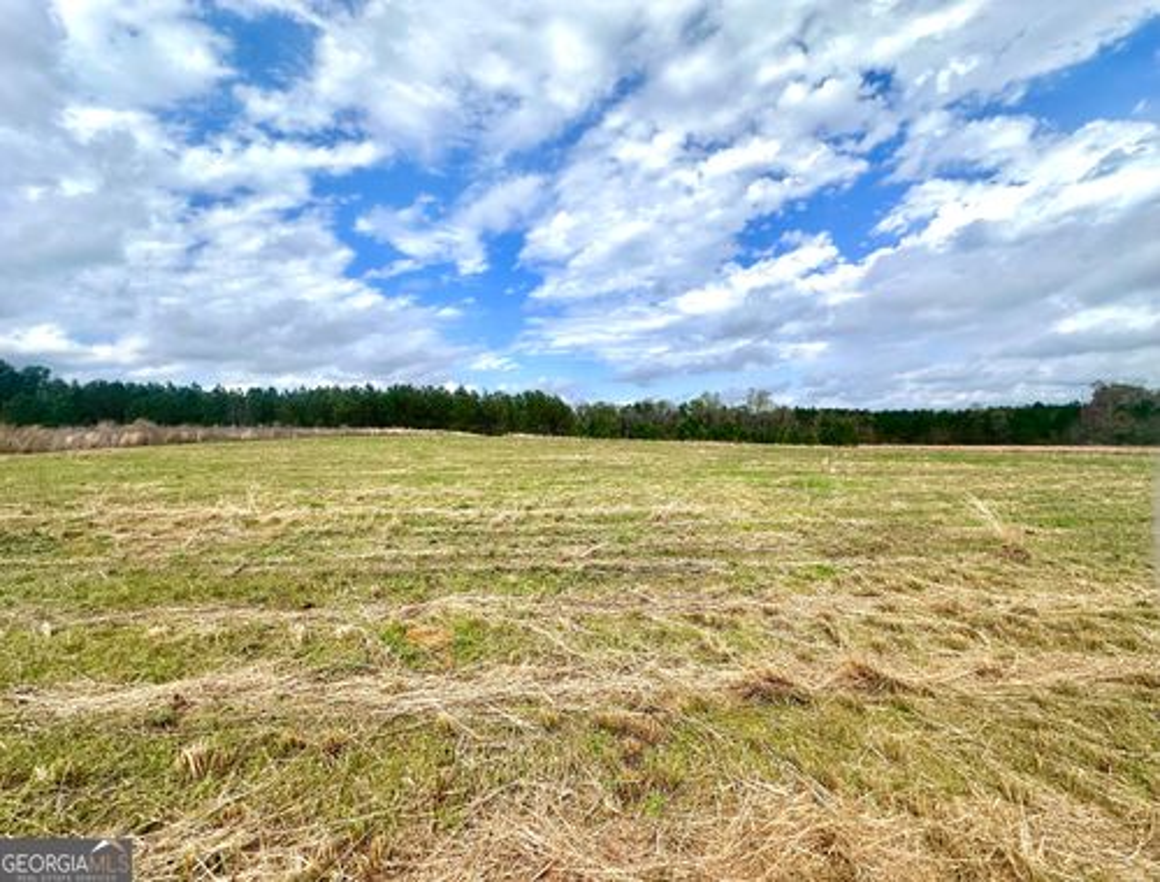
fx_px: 471
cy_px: 441
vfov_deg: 86.2
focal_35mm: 14
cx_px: 580
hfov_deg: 101.8
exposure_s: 1/2817
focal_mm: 2.22
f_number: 2.2
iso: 50
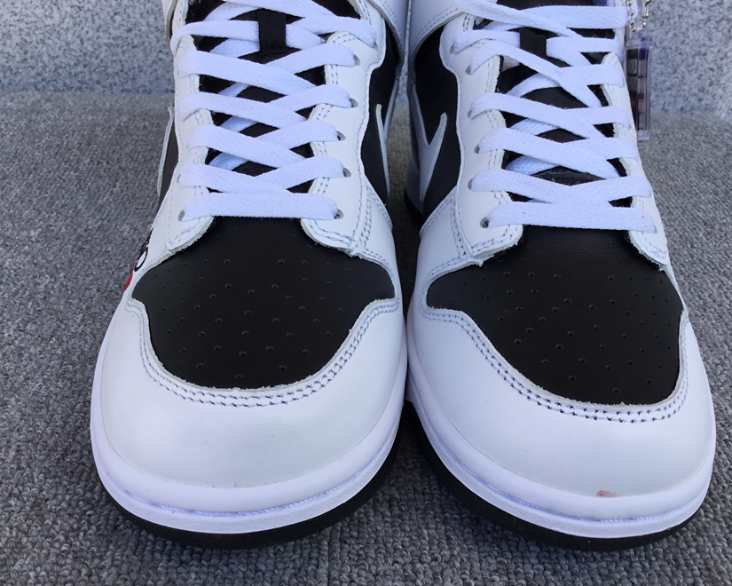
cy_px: 292
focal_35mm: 33
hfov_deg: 54.1
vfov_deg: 44.5
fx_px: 715
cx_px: 398
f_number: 2.4
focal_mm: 3.3
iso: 25
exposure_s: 1/309
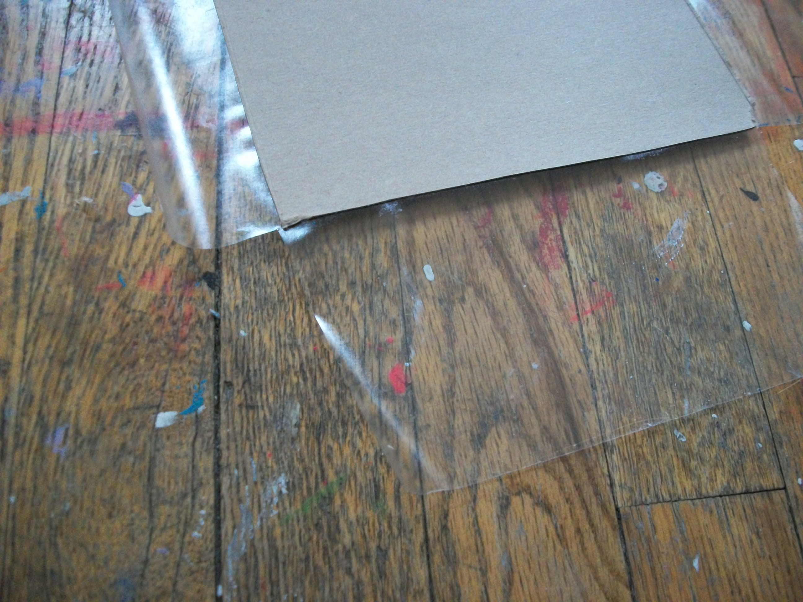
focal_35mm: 32
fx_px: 742
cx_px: 402
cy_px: 301
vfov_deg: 44.2
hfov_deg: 56.8
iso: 444
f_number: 2.9
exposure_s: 1/8
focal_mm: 5.7
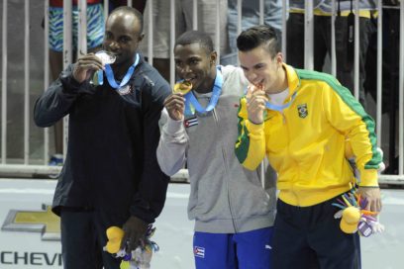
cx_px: 202
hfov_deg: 4.6
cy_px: 134
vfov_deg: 3.1
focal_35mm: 450
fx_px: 5050
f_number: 4
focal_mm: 300
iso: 1000
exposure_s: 1/250
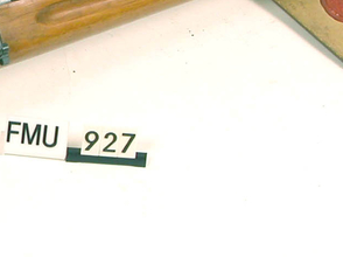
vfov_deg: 10.7
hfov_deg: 13.8
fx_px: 1376
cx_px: -72
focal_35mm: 139
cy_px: 109
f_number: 4.5
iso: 100
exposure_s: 1/60
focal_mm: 8.9
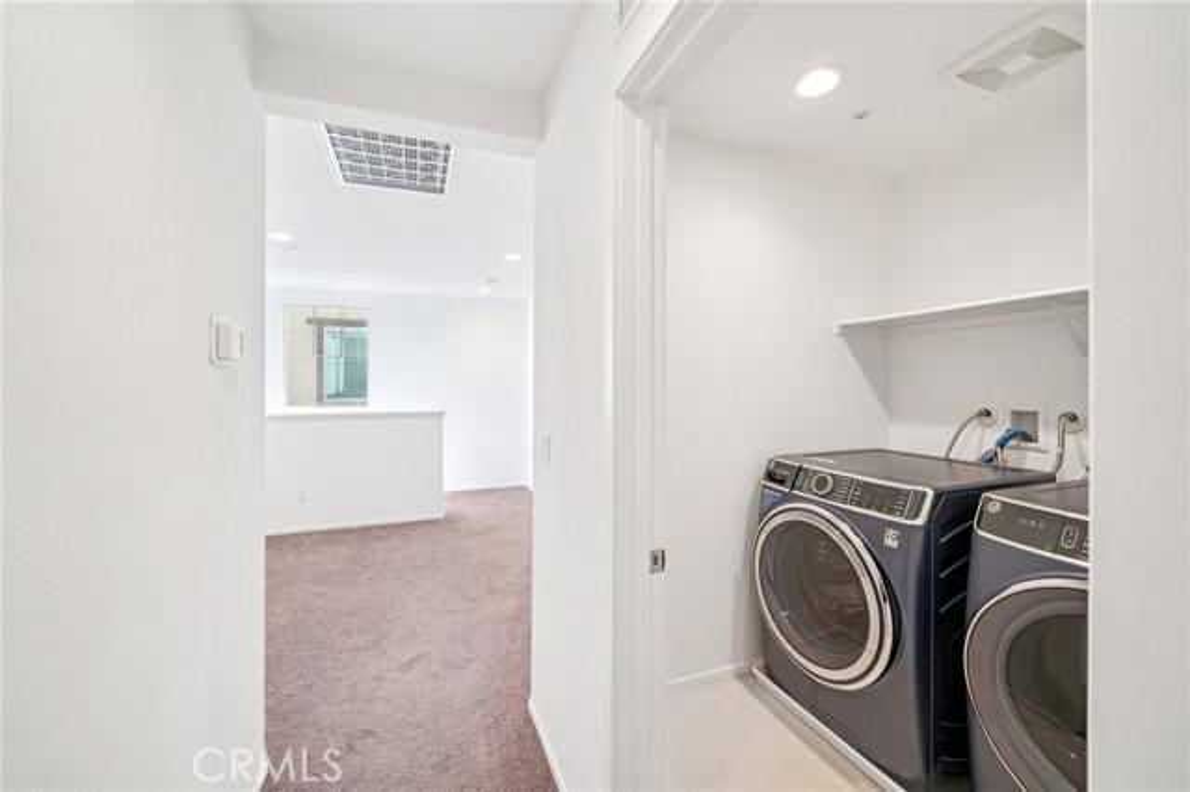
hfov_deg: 108.4
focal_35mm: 13
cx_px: 595
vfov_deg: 85.4
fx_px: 429
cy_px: 396
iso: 320
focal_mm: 13
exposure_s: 1/30
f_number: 9
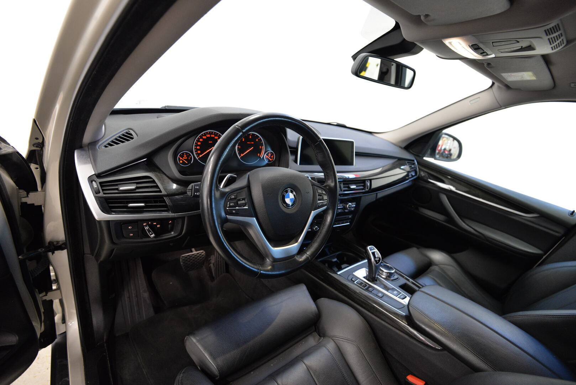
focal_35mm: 16
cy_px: 192
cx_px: 288
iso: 2000
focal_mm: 16
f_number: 4
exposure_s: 1/30
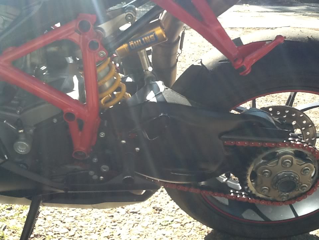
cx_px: 160
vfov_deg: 44.2
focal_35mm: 32
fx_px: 295
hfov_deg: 56.8
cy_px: 120
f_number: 2.4
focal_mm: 2
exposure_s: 1/228
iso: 64
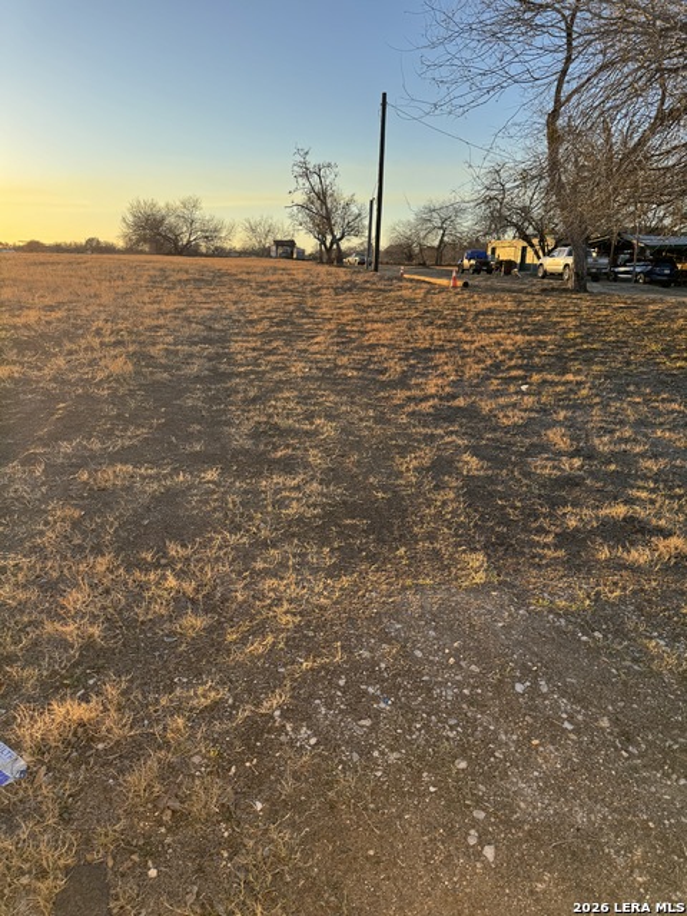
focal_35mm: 24
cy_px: 458
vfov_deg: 71.6
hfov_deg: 56.8
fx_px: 635
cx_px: 344
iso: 80
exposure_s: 1/1151
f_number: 1.78
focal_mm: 6.76
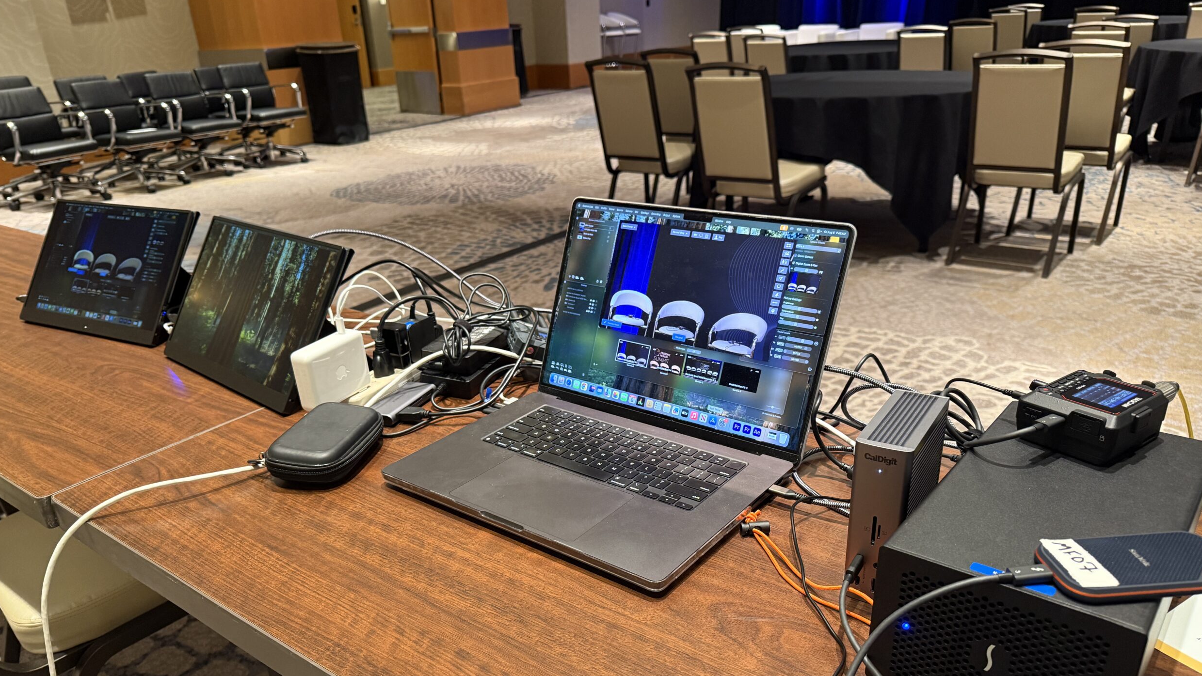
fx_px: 861
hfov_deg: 69.8
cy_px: 428
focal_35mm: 27
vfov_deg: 42.5
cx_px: 586
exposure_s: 1/60
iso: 320
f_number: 1.78
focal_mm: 6.76
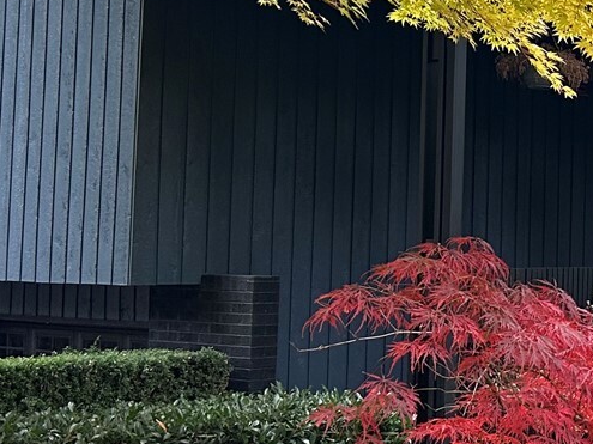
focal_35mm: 84
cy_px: 164
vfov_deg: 17.5
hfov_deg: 21.2
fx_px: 1439
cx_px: 762
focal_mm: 5.7
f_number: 1.5
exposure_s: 1/66
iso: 125
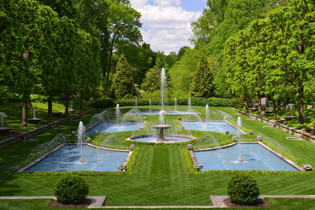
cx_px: 158
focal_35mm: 48
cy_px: 105
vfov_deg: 28.1
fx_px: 420
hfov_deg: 41.1
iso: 100
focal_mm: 48
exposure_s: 1/125
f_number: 5.6
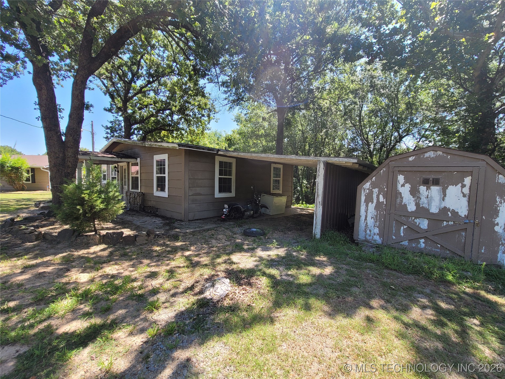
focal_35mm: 13
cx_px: 252
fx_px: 190
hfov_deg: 106.2
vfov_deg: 89.9
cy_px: 190
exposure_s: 1/446
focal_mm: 2.2
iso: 64
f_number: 2.2
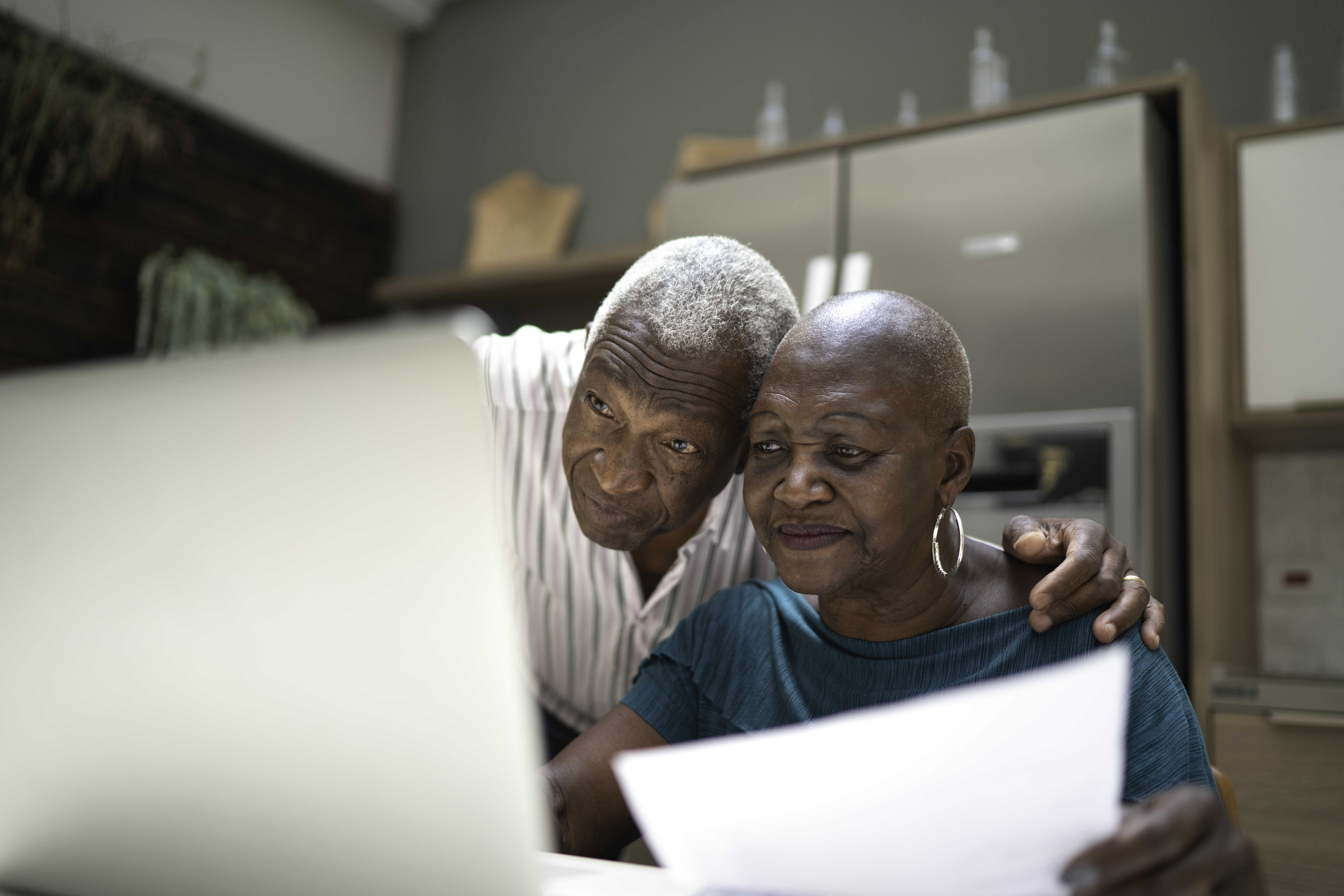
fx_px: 1307
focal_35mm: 35
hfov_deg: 54.4
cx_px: 672
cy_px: 448
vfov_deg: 37.9
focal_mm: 35
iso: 100
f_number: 1.4
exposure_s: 1/640
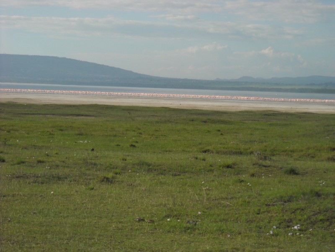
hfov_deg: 18.7
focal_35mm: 105
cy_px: 126
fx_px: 1016
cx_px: 168
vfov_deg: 14.1
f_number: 4.7
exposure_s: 1/478
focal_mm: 17.1
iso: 64
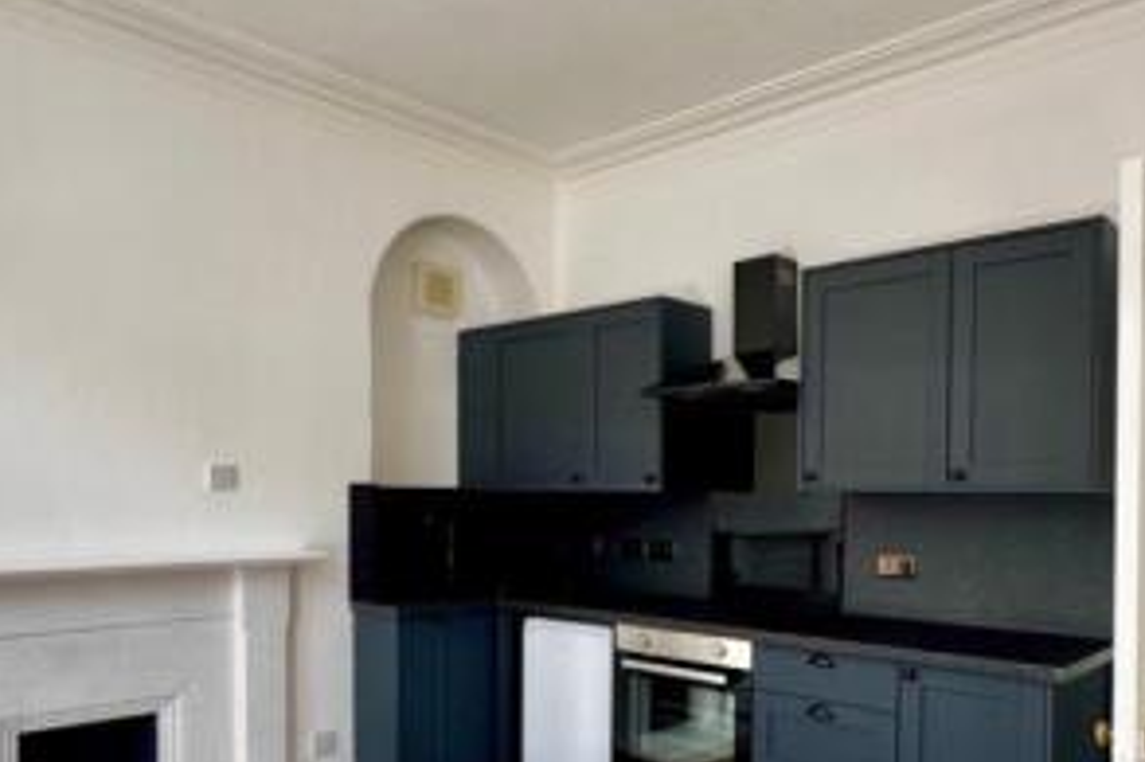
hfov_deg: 63.6
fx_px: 922
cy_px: 522
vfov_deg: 44.1
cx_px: 623
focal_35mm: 29
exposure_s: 1/99
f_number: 2.2
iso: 160
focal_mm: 2.22
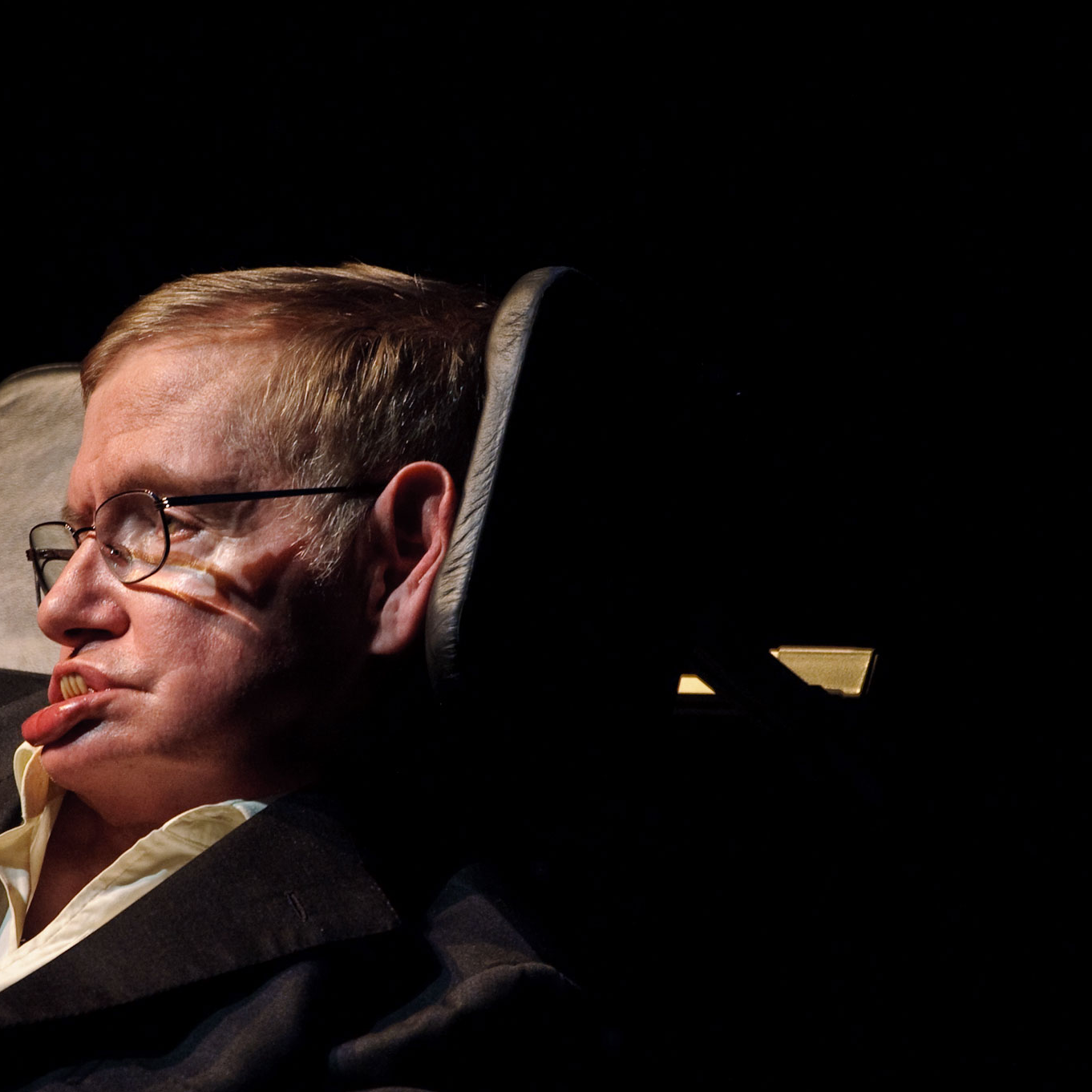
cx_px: 568
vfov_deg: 3.4
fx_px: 18238
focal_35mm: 511
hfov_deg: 3.4
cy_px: 546
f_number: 4
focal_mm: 400
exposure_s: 1/50
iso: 1600
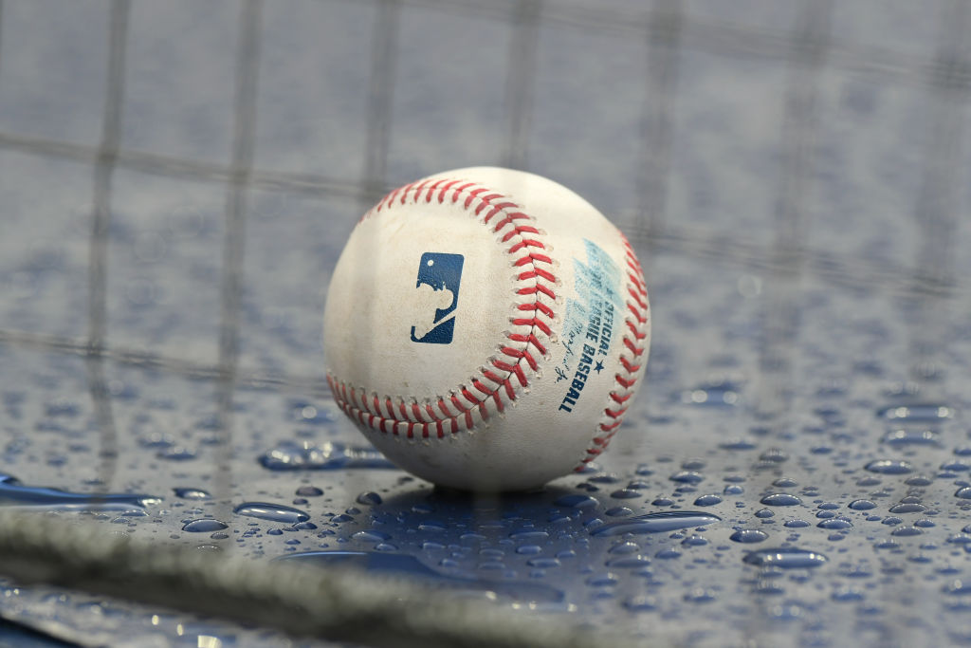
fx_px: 12138
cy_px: 324
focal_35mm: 450
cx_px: 486
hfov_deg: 4.6
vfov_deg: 3.1
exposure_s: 1/1600
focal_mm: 300
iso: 800
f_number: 6.3
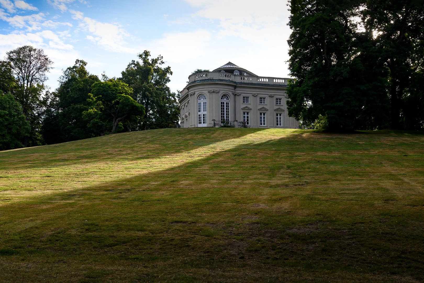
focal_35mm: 36
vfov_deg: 36.9
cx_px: 212
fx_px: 424
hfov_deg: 53.1
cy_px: 142
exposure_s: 1/250
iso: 200
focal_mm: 24
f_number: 10
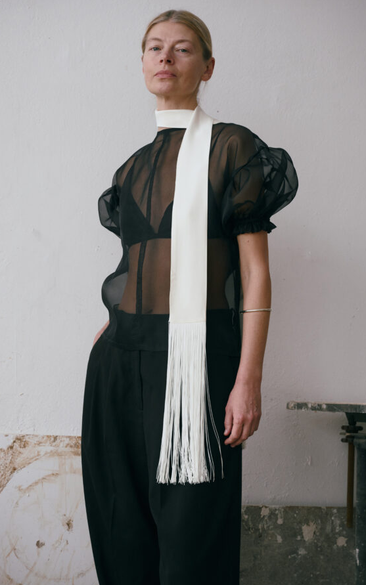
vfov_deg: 29.4
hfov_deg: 18.6
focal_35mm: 70
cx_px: 183
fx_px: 1117
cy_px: 294
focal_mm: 68
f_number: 5.6
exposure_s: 1/125
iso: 1600
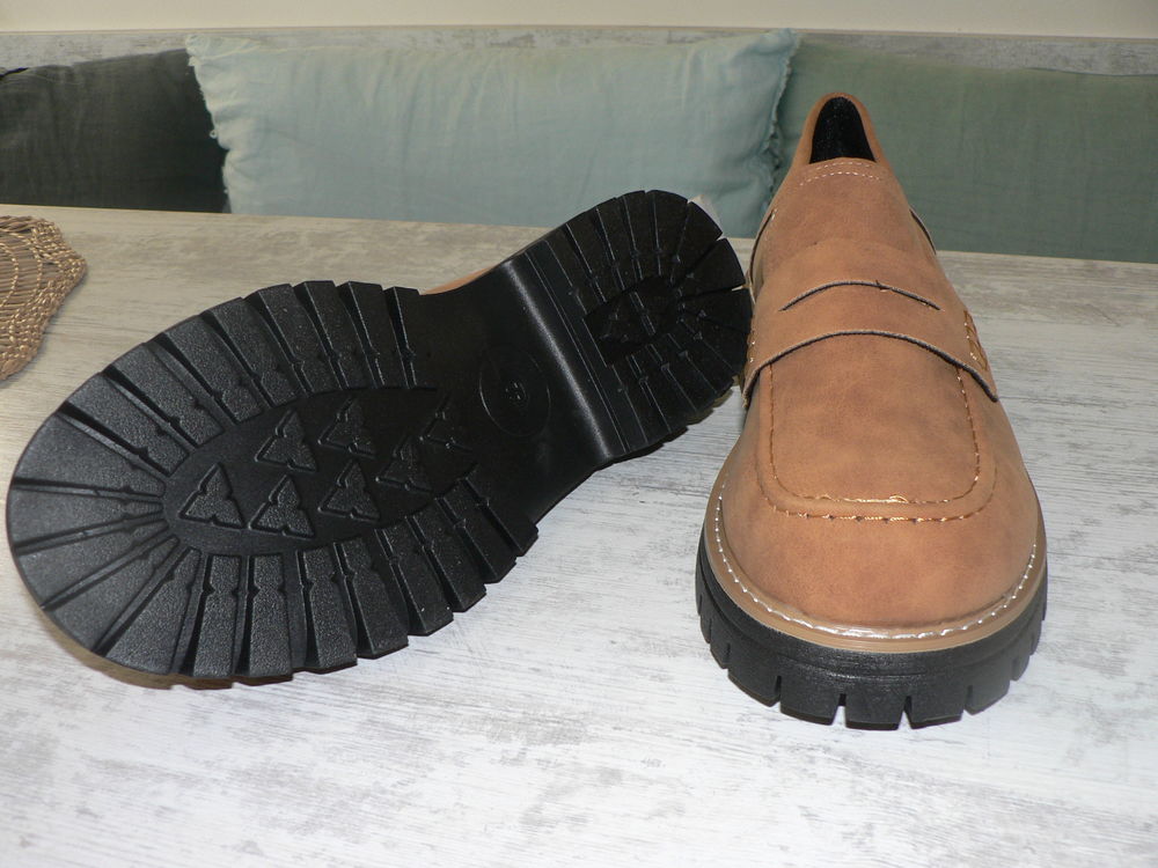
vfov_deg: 39.7
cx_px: 579
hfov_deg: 51.4
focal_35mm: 36
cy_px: 434
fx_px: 1204
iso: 100
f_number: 2.8
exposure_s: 1/60
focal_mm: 6
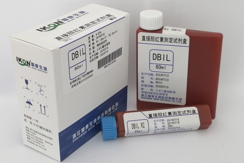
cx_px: 123
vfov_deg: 23.4
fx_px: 393
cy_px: 78
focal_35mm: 58
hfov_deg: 34.5
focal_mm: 3.64
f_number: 1.8
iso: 125
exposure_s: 1/30
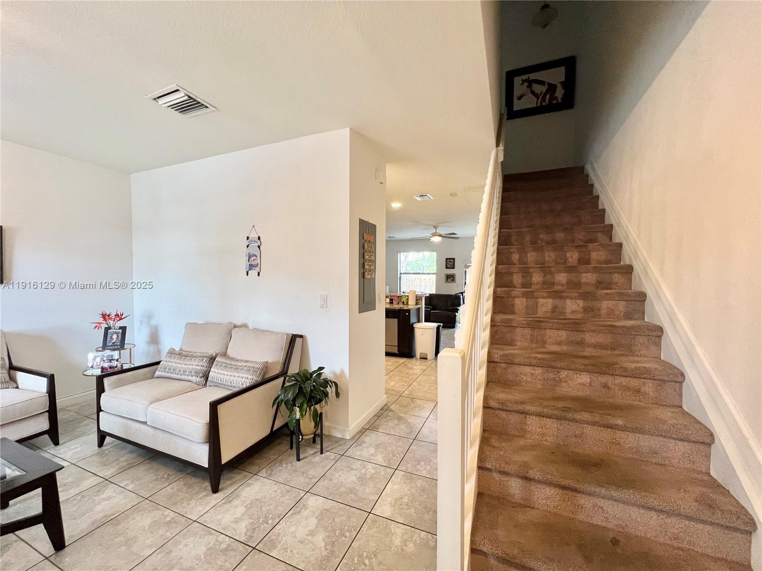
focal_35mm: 13
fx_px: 286
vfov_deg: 89.9
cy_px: 286
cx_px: 381
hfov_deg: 106.2
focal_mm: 1.57
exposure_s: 1/60
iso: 320
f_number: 1.8
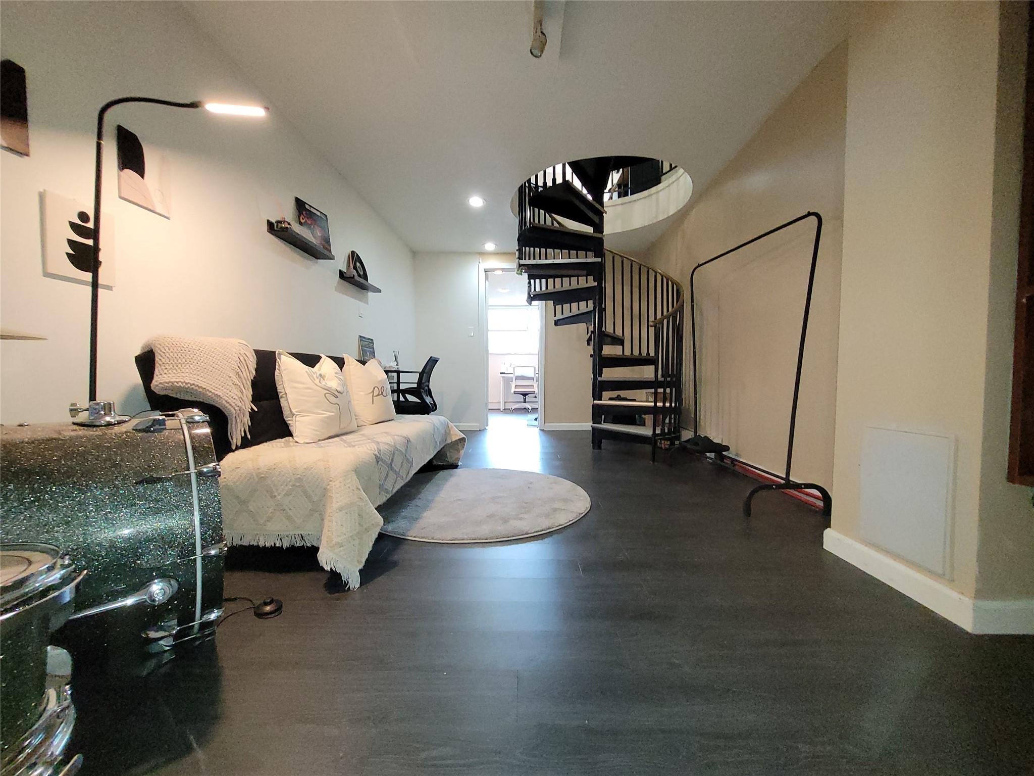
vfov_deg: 89.9
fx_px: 388
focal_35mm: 13
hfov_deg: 106.2
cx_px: 517
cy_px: 388
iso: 400
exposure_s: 1/40
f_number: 2.2
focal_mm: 1.74
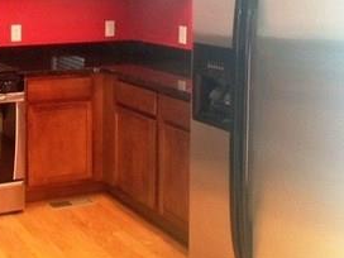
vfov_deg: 21.9
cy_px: 39
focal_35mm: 66
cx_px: 22
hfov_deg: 28.1
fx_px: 656
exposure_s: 1/20
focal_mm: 4.28
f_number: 2.4
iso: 160
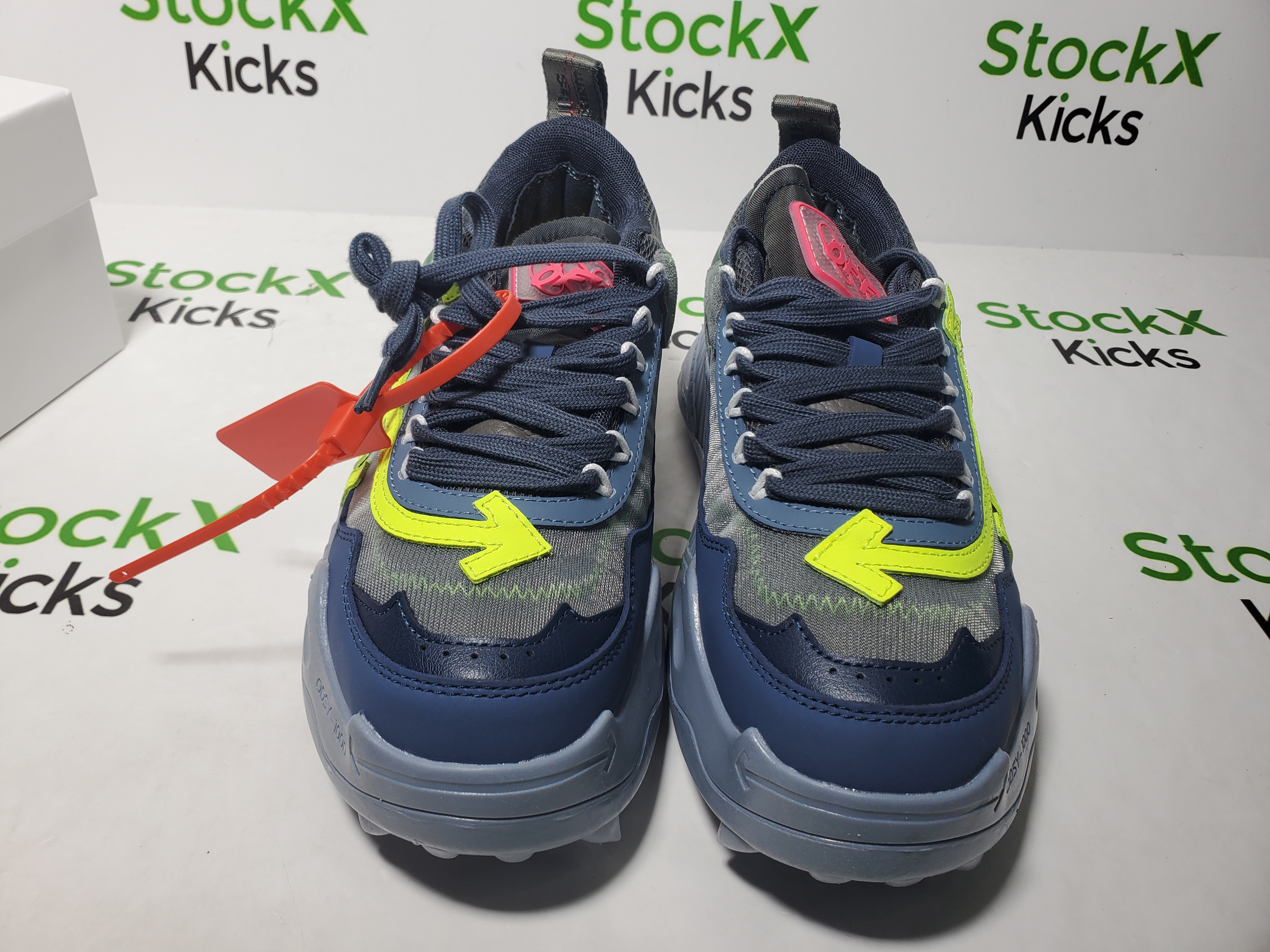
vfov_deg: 53.1
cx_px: 635
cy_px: 476
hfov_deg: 67.3
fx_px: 954
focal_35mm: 26
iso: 50
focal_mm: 4.3
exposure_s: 1/189
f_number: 2.4
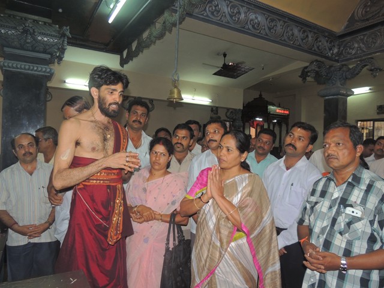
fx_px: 266
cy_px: 144
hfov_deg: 71.6
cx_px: 192
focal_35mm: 24
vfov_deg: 56.8
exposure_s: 1/30
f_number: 3
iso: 200
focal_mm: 4.3
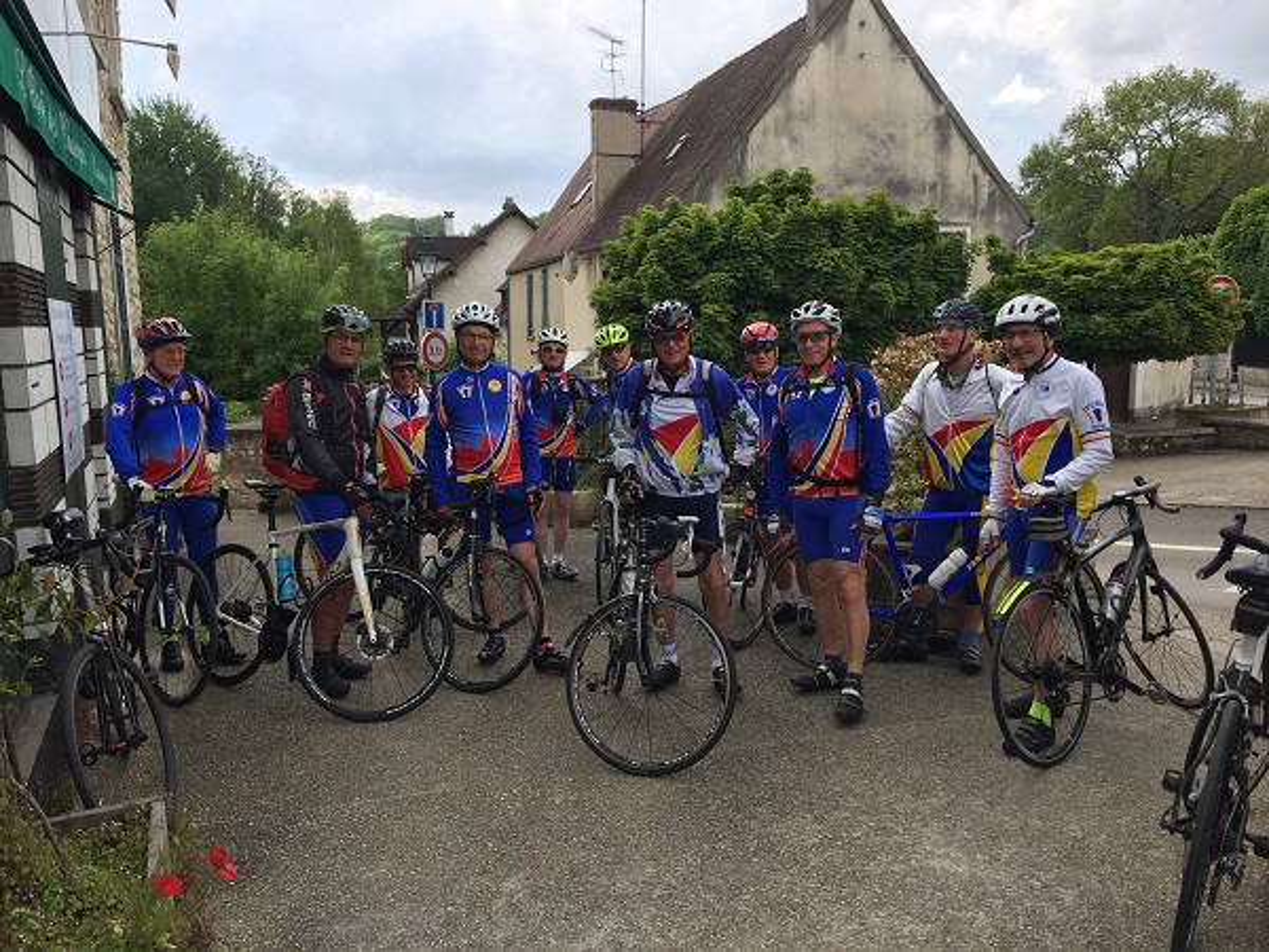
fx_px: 1063
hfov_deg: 61.7
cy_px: 476
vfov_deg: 48.2
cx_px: 634
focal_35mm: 29
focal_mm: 4.15
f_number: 2.2
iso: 32
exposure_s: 1/879
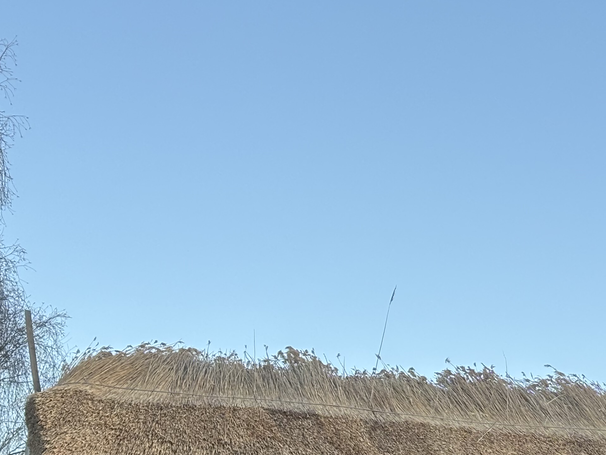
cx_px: 626
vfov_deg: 13.4
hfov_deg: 17.6
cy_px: 454
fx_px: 1908
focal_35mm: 109
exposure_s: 1/351
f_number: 1.6
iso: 32
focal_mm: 5.96
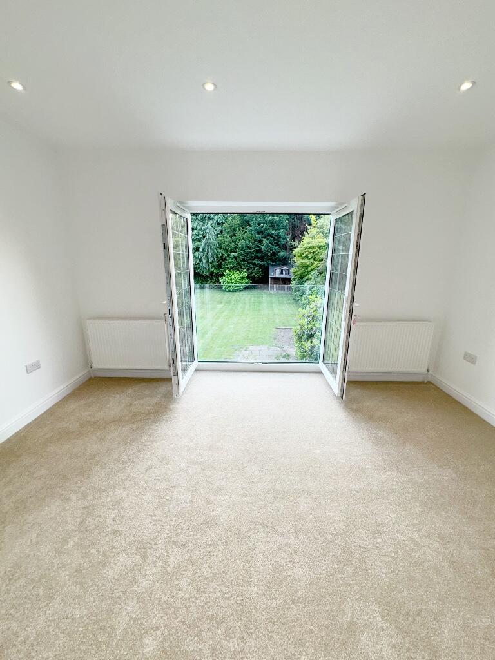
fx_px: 267
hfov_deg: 85.7
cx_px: 248
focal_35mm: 14
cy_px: 330
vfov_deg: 102.1
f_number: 2.2
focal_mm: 2.22
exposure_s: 1/122
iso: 32
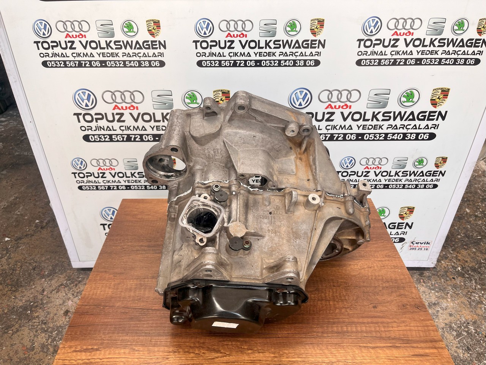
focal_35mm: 26
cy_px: 182
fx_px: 365
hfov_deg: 67.3
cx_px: 243
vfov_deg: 53.1
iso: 40
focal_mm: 5.1
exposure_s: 1/235
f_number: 1.6
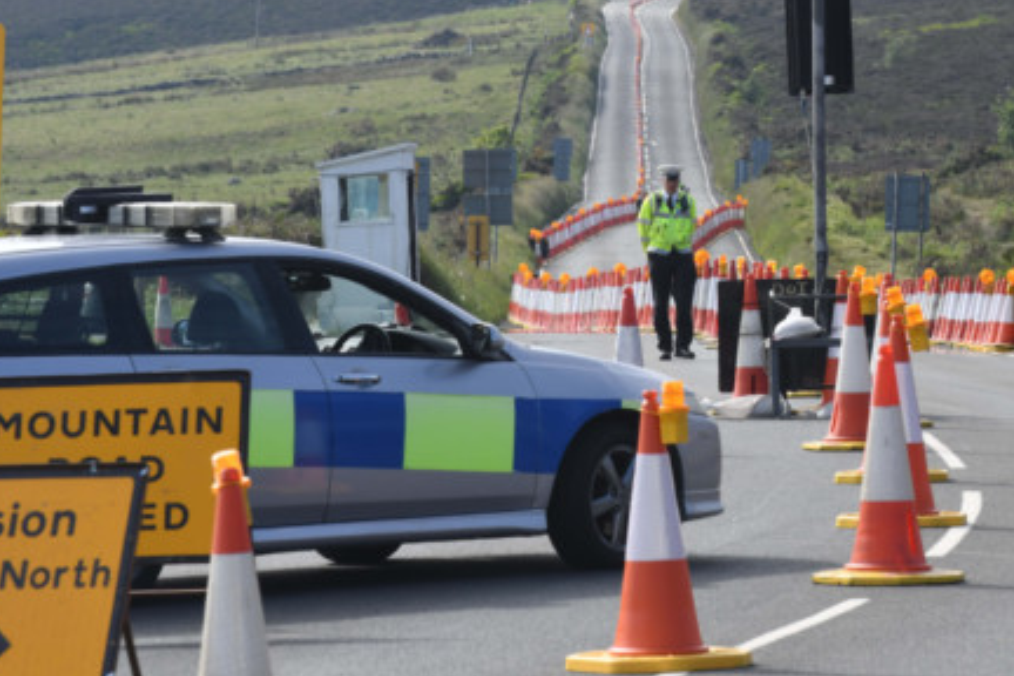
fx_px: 8637
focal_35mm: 307
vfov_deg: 4.5
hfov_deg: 6.7
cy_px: 258
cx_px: 653
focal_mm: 155
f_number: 10
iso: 400
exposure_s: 1/400
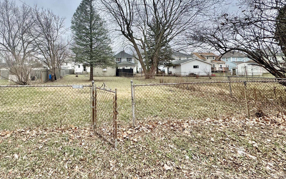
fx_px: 148
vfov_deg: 60.5
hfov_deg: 85.9
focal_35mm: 19
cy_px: 57
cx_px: 103
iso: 40
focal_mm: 2.22
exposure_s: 1/467
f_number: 2.2
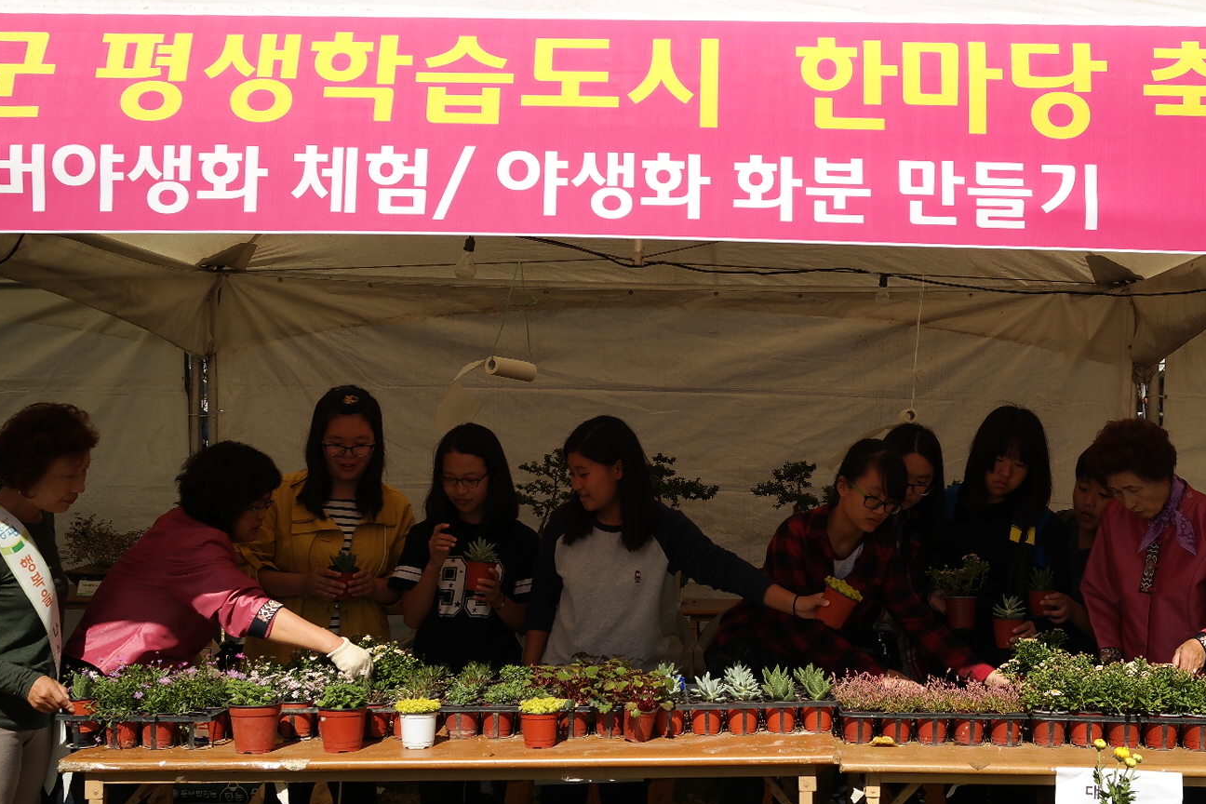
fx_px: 1474
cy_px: 407
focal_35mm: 44
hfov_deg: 44.1
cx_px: 761
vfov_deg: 30.5
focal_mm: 22
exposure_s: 1/320
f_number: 6.3
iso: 100
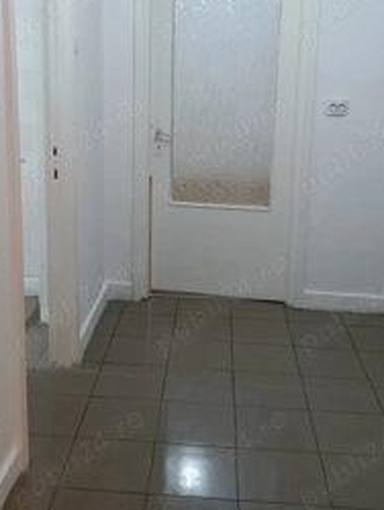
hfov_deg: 33.5
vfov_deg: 43.3
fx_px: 635
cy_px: 180
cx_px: 149
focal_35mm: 43
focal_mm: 3.98
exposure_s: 1/30
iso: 500
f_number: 1.8
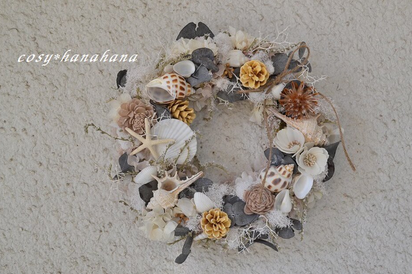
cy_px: 140
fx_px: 458
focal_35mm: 40
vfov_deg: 33.4
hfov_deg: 48.5
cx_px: 208
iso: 280
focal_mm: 26
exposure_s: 1/125
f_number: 5.6
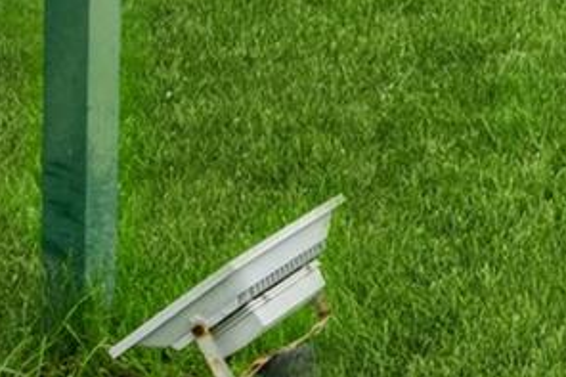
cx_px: 1367
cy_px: -366
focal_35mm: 97
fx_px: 1524
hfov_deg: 14.2
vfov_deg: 12.5
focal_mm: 14
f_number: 11
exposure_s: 1/60
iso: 100
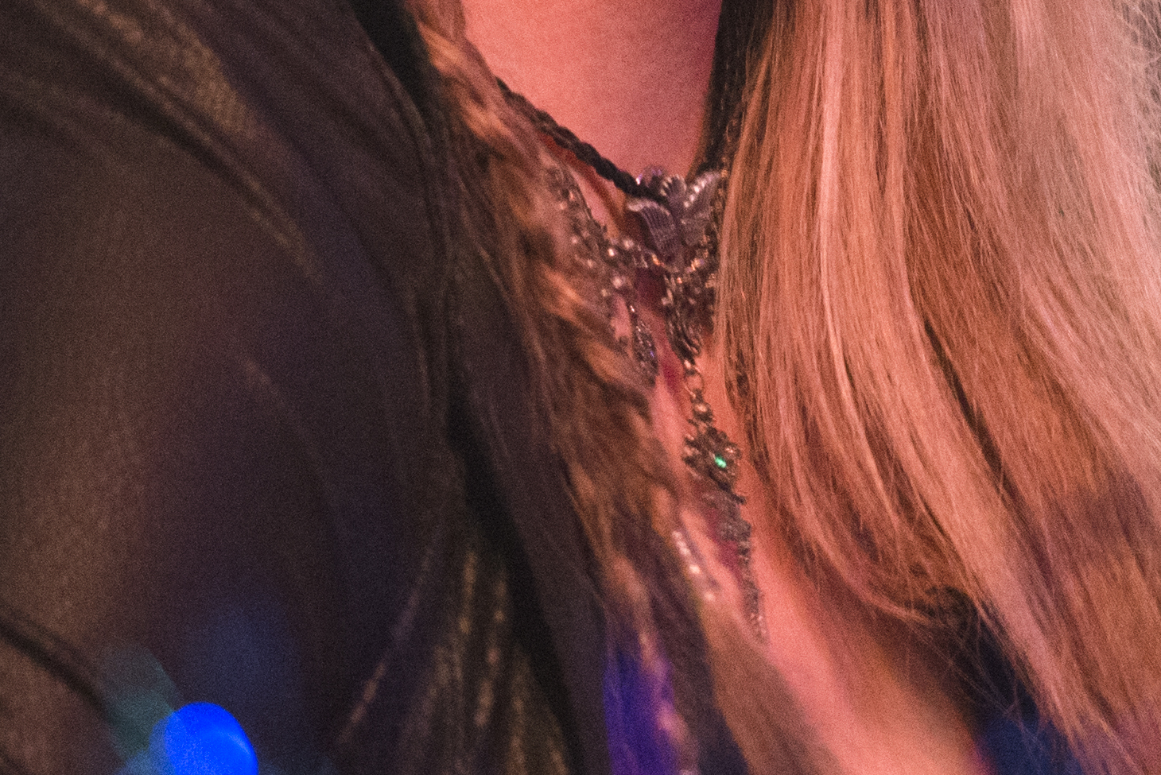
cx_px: 399
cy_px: -114
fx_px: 32523
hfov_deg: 2.0
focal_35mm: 1008
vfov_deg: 1.4
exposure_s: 1/200
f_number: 2.8
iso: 2000
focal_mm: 200
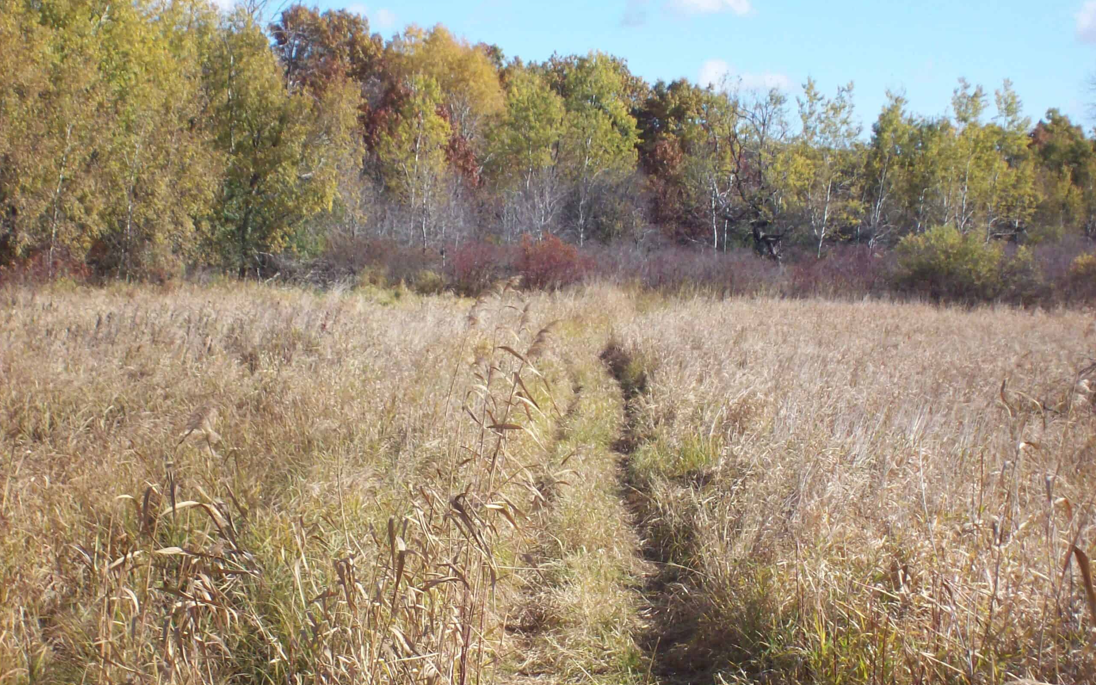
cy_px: 337
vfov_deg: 11.4
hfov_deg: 18.1
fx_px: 3435
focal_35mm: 115
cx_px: 546
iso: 80
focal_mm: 18
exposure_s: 1/561
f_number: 4.8
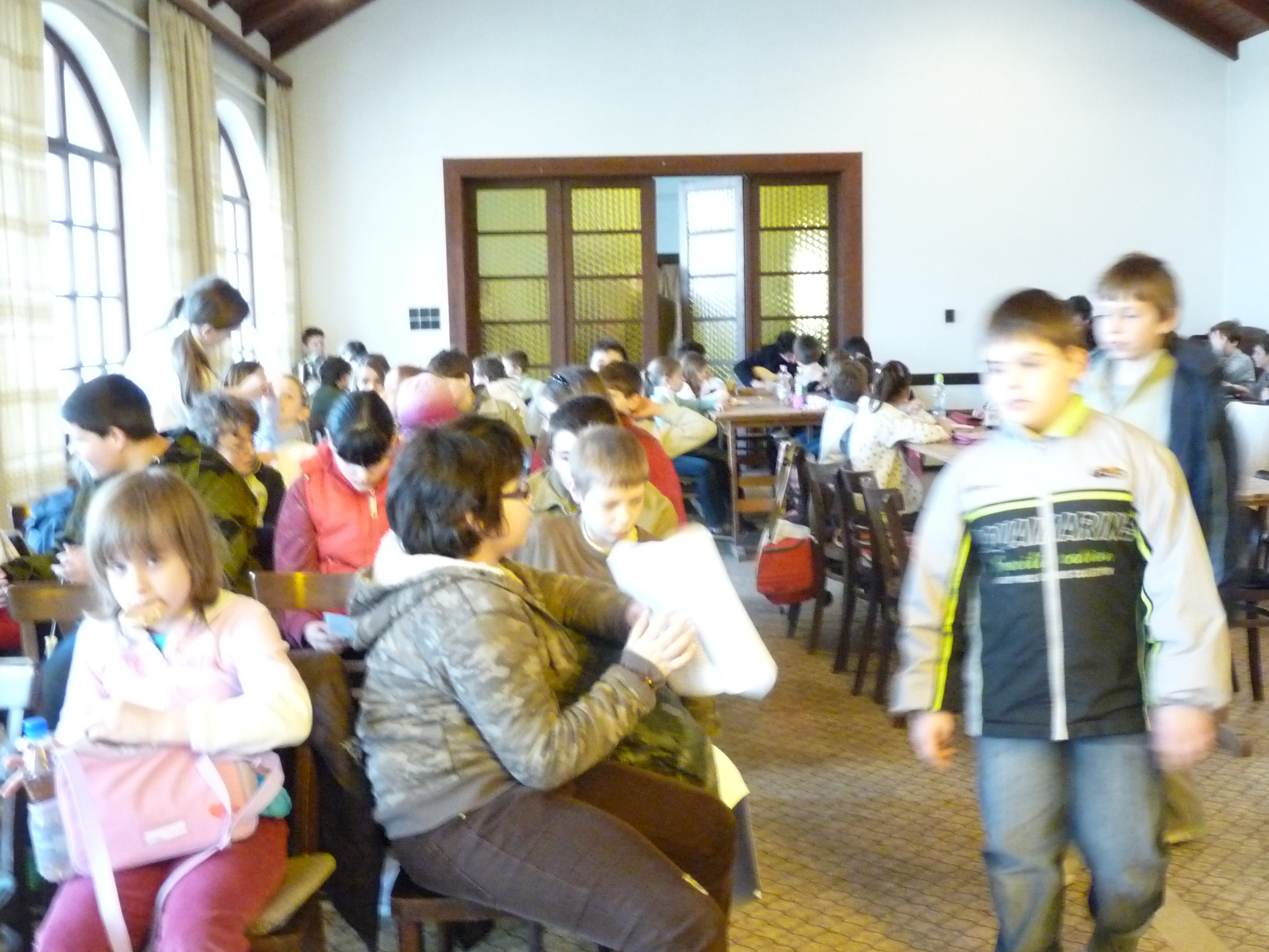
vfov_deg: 34.3
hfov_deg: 44.7
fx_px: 1540
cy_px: 544
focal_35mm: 42
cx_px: 689
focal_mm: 6
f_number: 3
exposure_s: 1/15
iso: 800
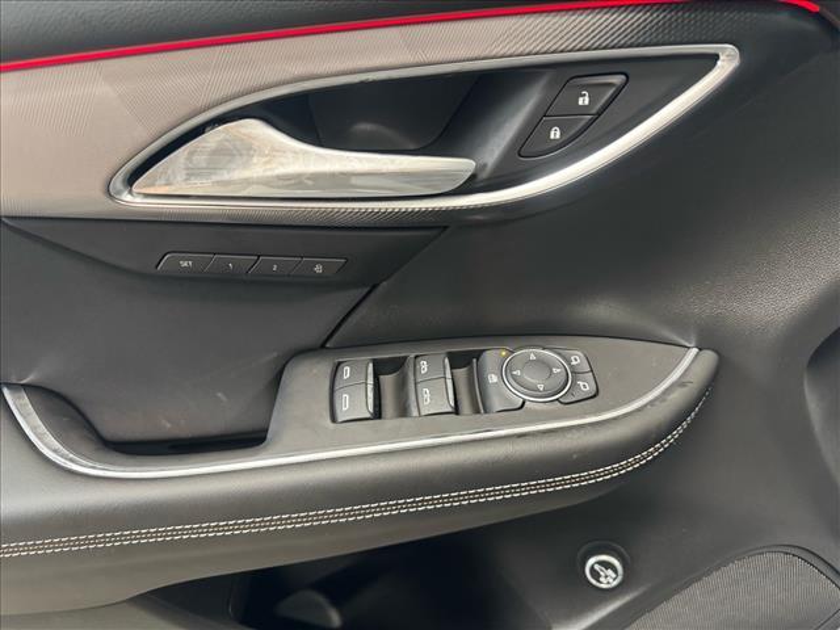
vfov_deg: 56.8
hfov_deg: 71.6
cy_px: 315
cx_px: 420
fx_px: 582
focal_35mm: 24
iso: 640
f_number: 1.78
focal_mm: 6.76
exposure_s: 1/40
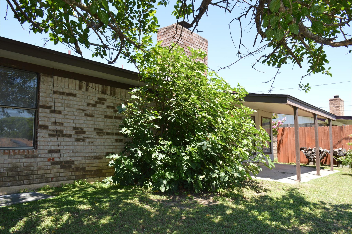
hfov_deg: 67.4
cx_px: 176
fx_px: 264
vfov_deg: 47.8
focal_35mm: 27
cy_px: 117
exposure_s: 1/60
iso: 100
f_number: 8
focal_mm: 18
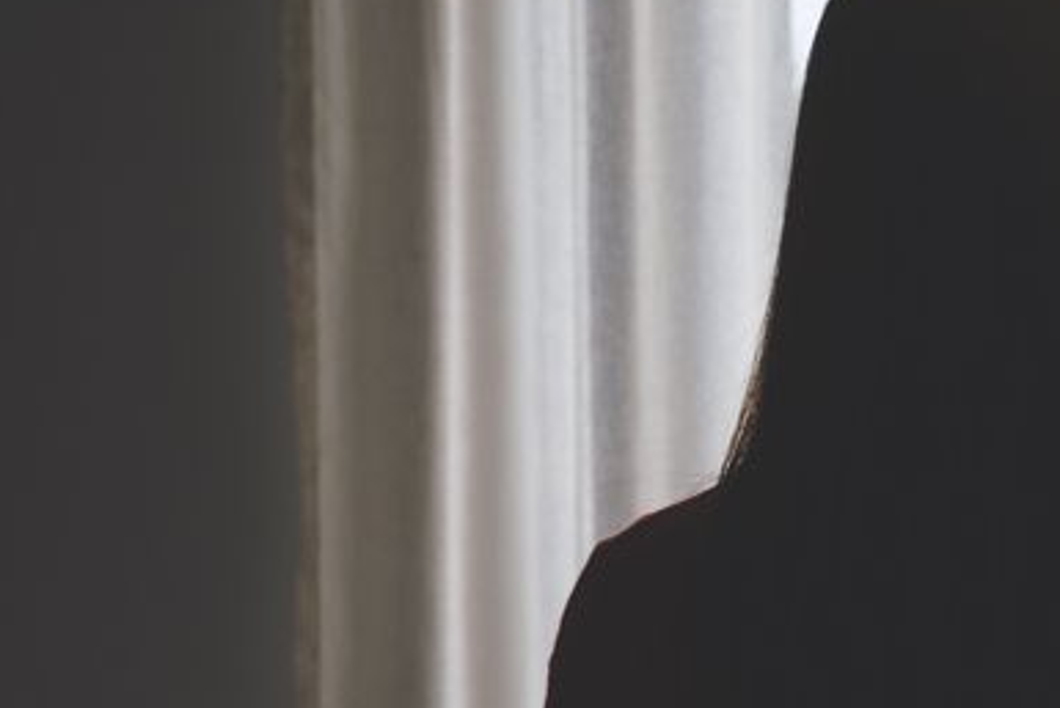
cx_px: 1366
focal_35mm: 153
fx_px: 4506
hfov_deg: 13.0
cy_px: 719
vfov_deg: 8.9
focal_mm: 31.1
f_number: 2.8
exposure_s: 1/105
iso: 160
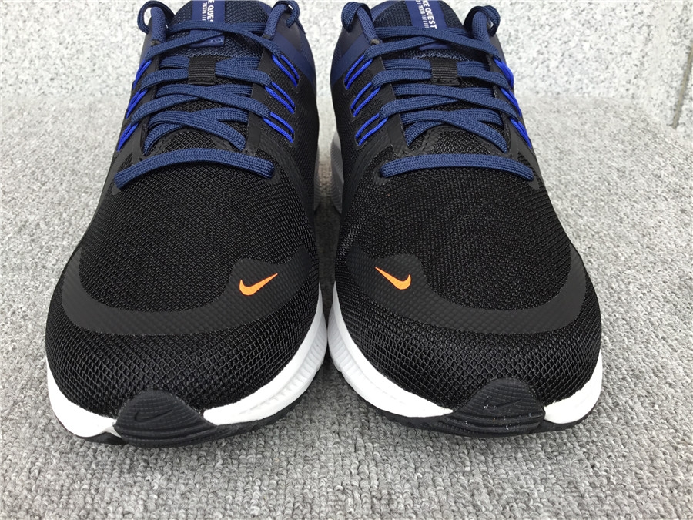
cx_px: 346
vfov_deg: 45.4
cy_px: 260
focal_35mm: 31
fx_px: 621
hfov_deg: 58.4
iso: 25
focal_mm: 3.3
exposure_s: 1/106
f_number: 2.4
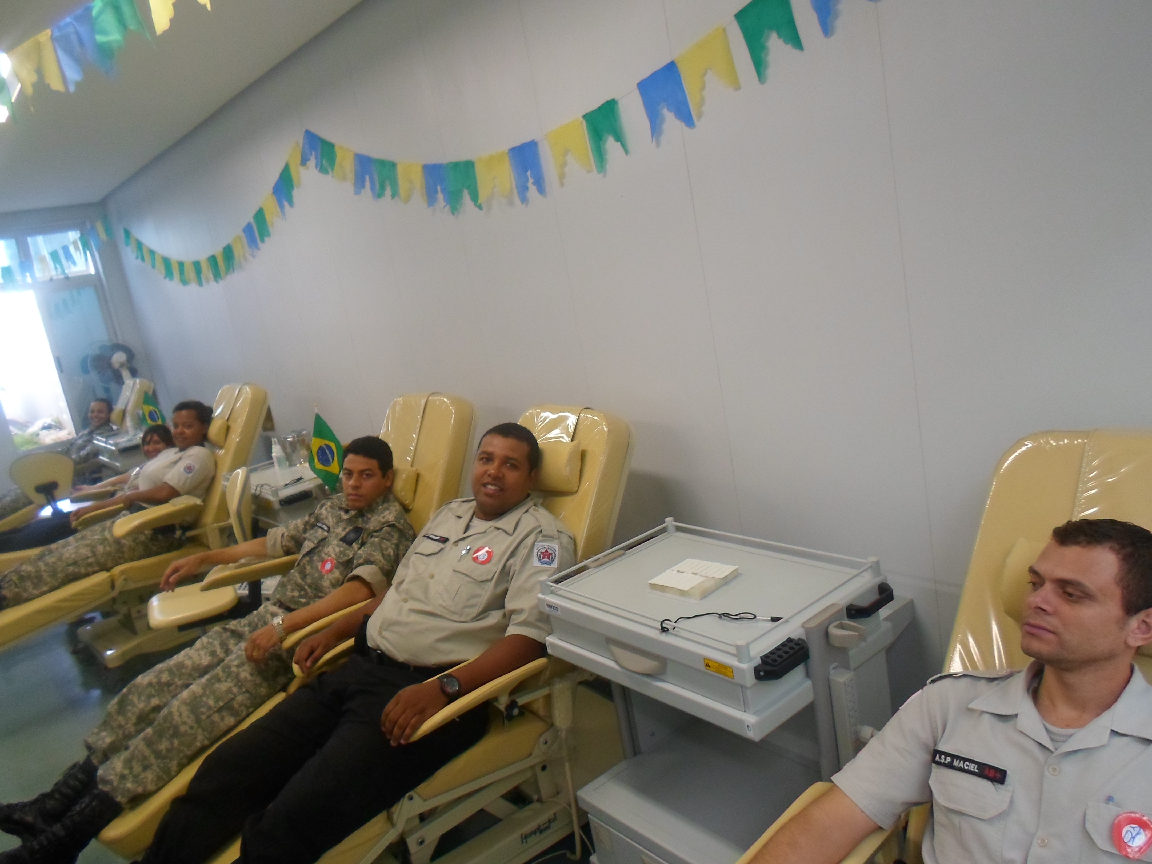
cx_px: 576
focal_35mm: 25
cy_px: 432
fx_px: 832
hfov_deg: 69.4
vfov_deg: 54.9
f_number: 2.5
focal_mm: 4.5
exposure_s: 1/30
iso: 100
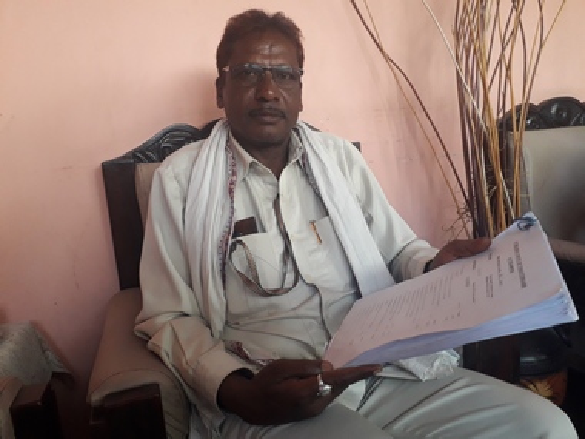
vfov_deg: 51.4
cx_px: 292
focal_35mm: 27
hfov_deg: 65.3
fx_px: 456
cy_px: 220
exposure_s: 1/50
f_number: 1.9
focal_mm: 3.6
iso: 160
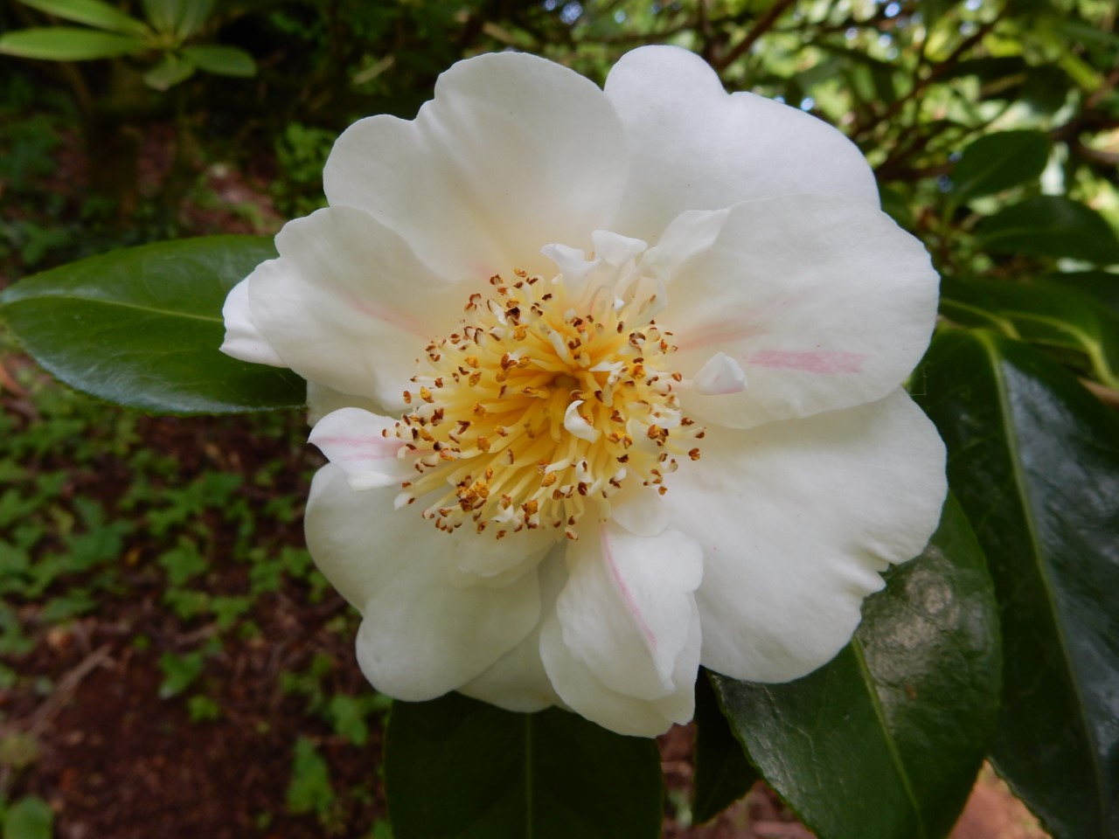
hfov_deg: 69.4
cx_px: 560
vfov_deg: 54.9
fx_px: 808
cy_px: 420
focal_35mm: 25
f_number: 3.7
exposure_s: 1/60
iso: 125
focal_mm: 4.5
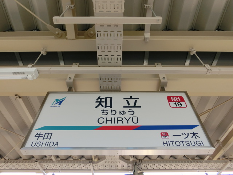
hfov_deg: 69.4
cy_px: 88
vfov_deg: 54.9
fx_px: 168
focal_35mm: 25
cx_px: 116
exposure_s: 1/320
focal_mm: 4.5
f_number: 3.5
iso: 80
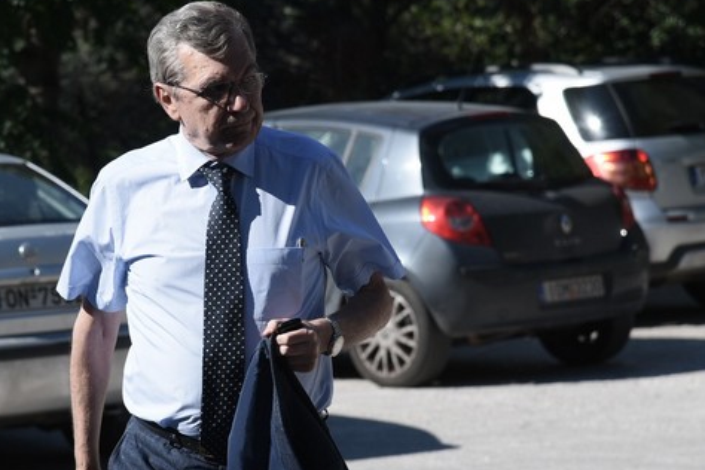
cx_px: 225
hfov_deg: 10.5
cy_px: 240
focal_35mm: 195
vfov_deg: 7.0
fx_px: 3818
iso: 100
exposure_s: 1/320
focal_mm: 120
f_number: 5.6
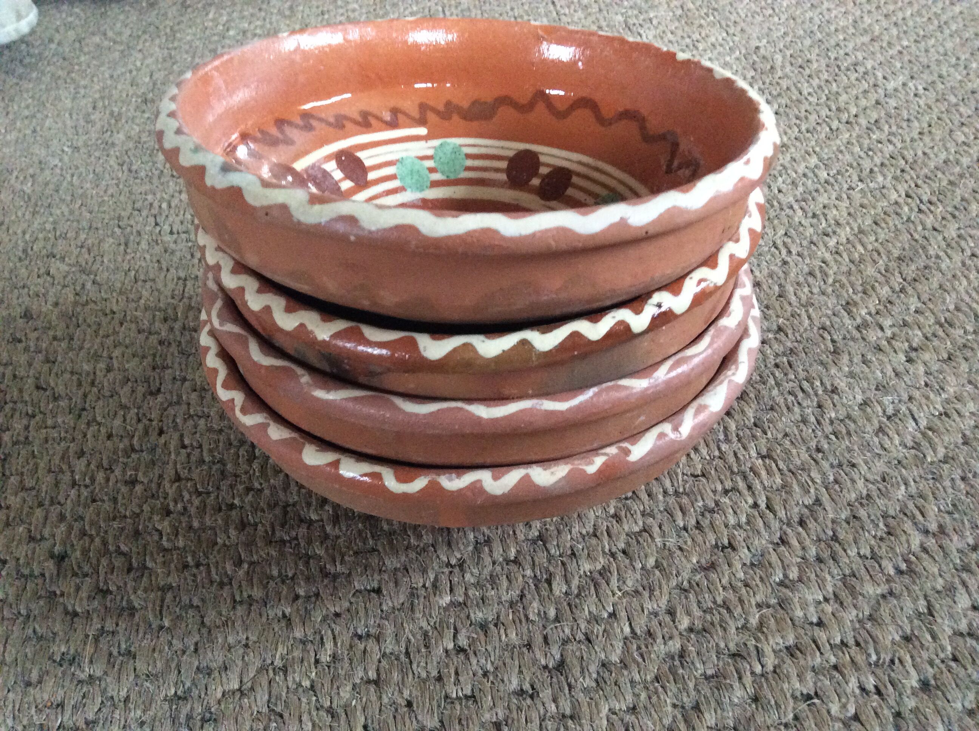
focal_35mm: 32
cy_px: 366
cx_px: 490
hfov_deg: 56.9
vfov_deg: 44.1
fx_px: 904
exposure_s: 1/17
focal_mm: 3.3
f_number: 2.4
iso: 320
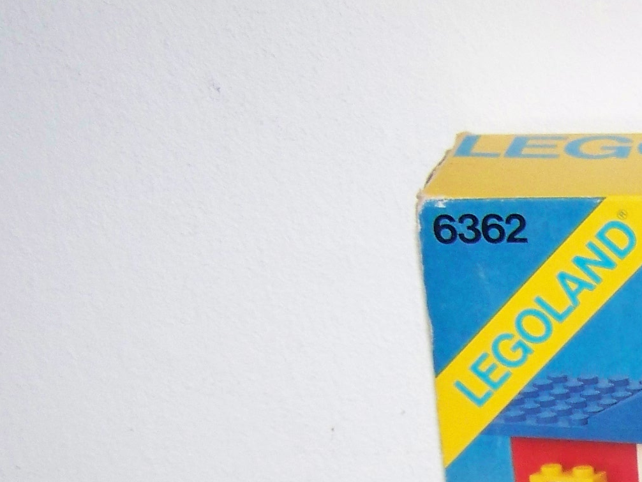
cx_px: 897
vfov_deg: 12.2
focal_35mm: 116
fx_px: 2152
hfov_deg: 15.9
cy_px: 731
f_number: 2.8
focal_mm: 6.3
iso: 200
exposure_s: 1/30
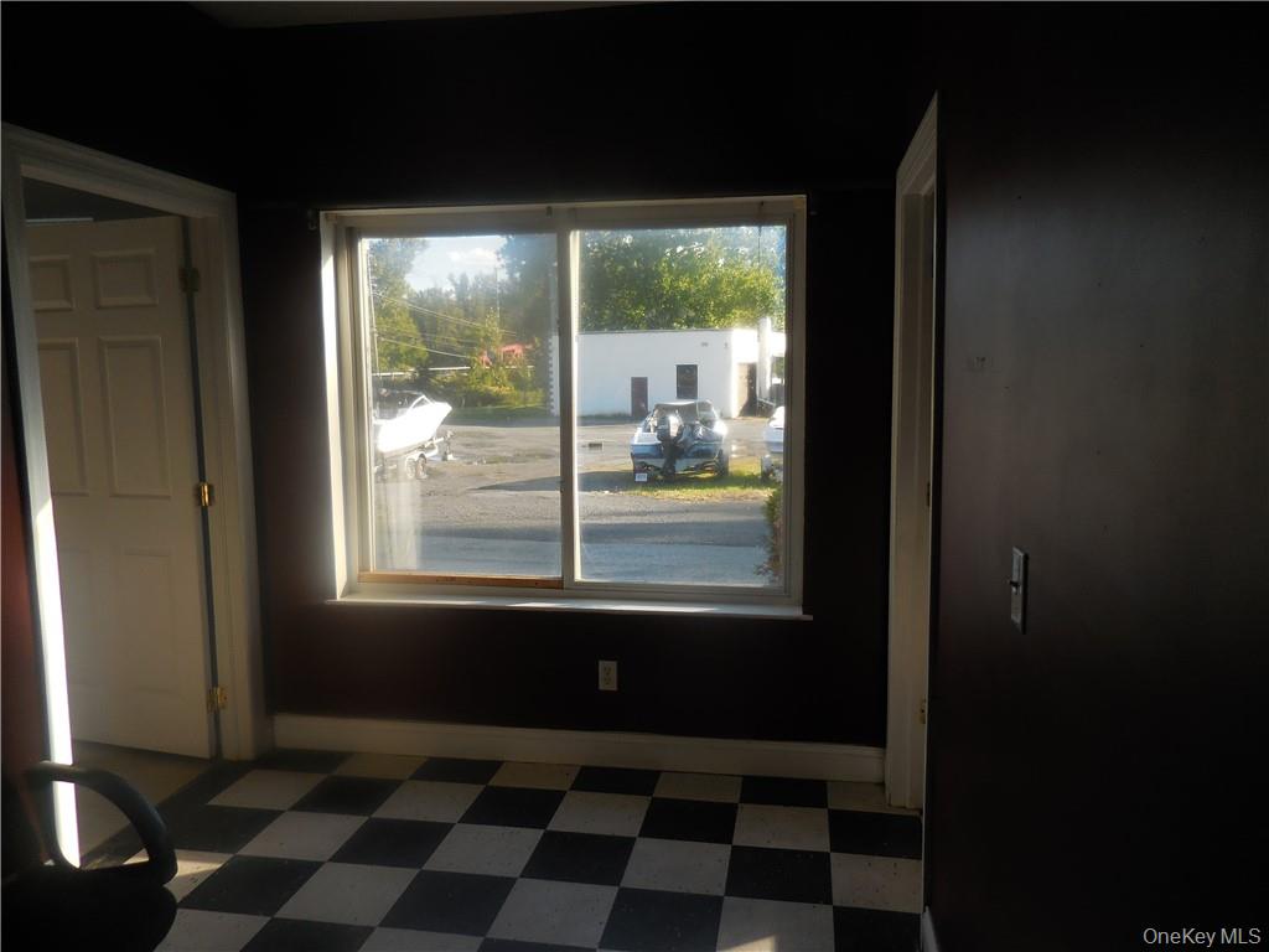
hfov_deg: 69.4
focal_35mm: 25
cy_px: 476
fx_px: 916
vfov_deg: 54.9
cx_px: 634
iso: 125
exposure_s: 1/320
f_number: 3.3
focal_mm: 4.5
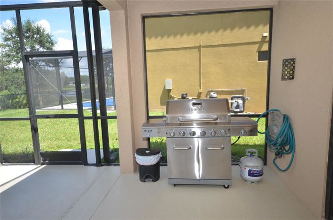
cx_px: 166
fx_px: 221
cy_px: 110
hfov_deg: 73.9
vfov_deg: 52.9
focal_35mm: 24
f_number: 5.6
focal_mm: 16
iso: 125
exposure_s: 1/125
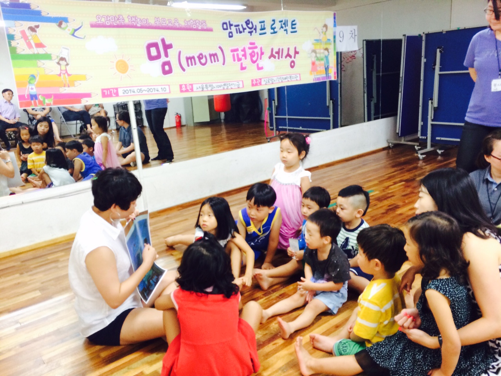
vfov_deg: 46.8
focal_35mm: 30
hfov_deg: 60.0
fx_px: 434
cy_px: 188
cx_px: 250
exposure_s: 1/30
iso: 125
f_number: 2.2
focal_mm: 4.12
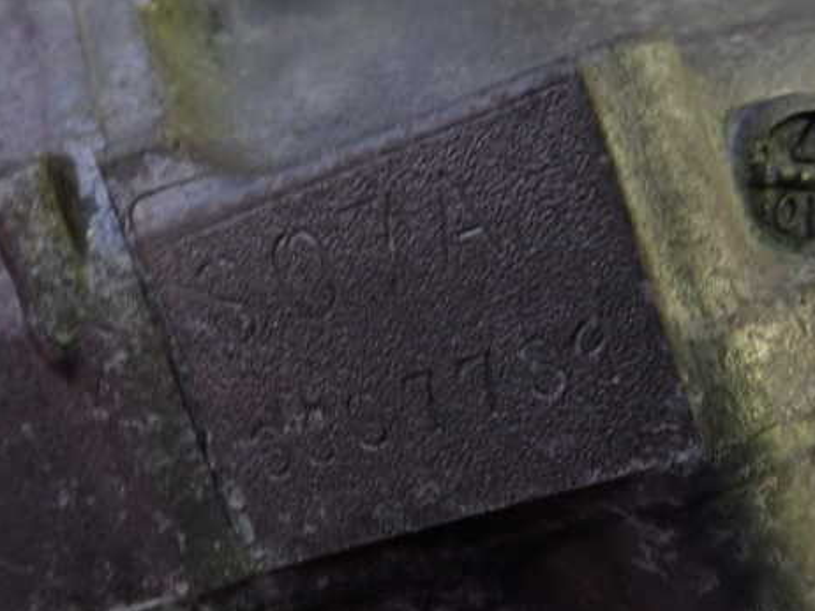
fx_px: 918
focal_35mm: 39
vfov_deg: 36.8
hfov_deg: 47.8
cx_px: 370
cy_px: 337
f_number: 2.3
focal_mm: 5.4
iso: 400
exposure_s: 1/30
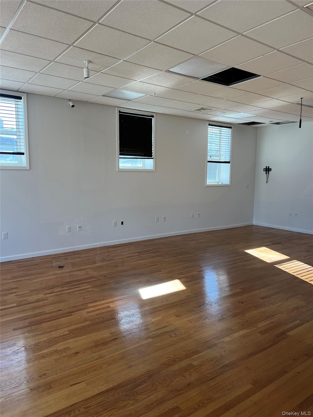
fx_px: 313
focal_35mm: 26
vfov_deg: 67.3
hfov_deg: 53.1
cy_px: 208
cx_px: 156
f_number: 1.5
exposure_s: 1/135
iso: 40
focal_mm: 5.7
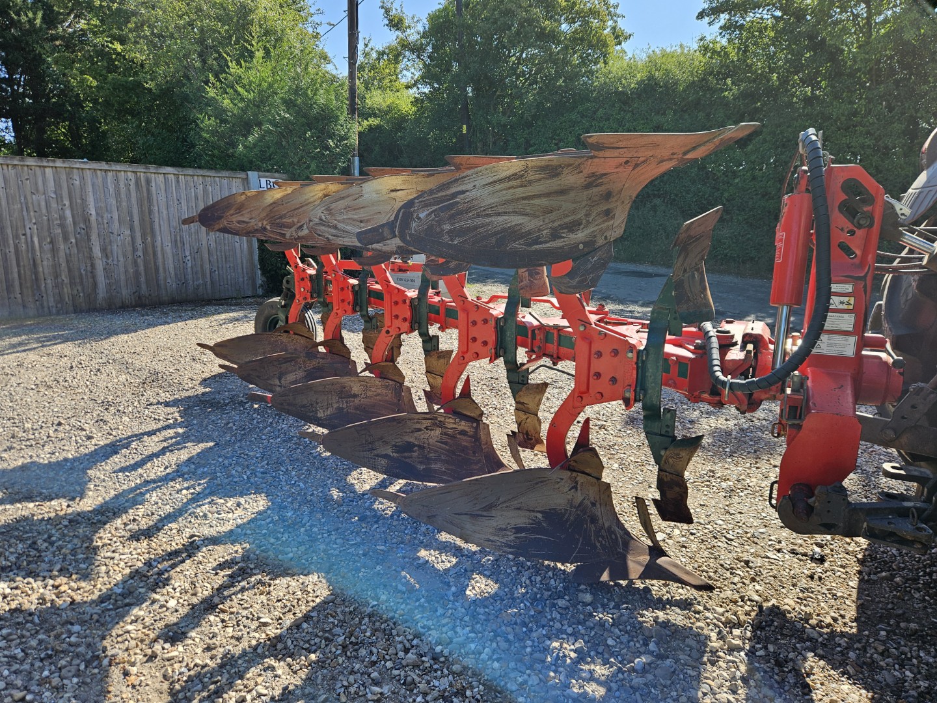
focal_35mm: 23
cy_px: 352
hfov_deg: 73.9
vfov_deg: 58.9
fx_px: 623
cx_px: 468
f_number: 1.8
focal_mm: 5.4
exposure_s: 1/673
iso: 25
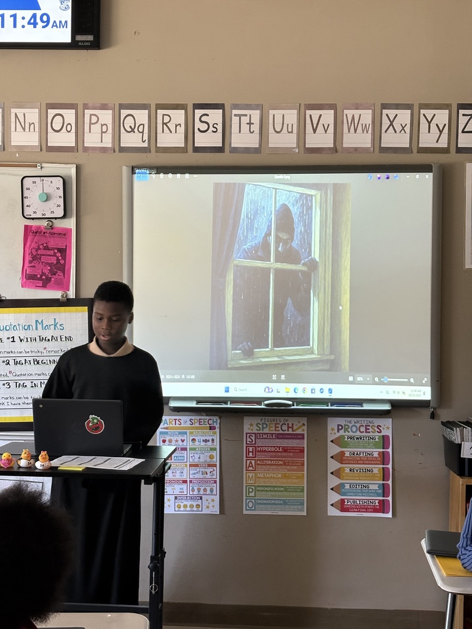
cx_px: 236
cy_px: 314
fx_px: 945
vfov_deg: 36.8
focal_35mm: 52
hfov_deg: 28.0
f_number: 1.6
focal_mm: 5.96
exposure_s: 1/40
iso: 200
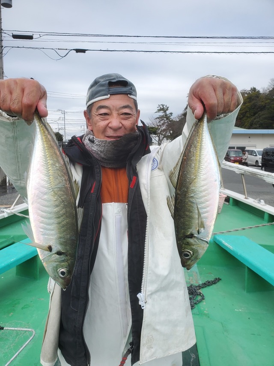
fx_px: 275
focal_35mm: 26
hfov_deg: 53.0
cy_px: 183
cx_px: 137
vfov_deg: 67.3
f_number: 2.4
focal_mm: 4.3
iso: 50
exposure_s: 1/521
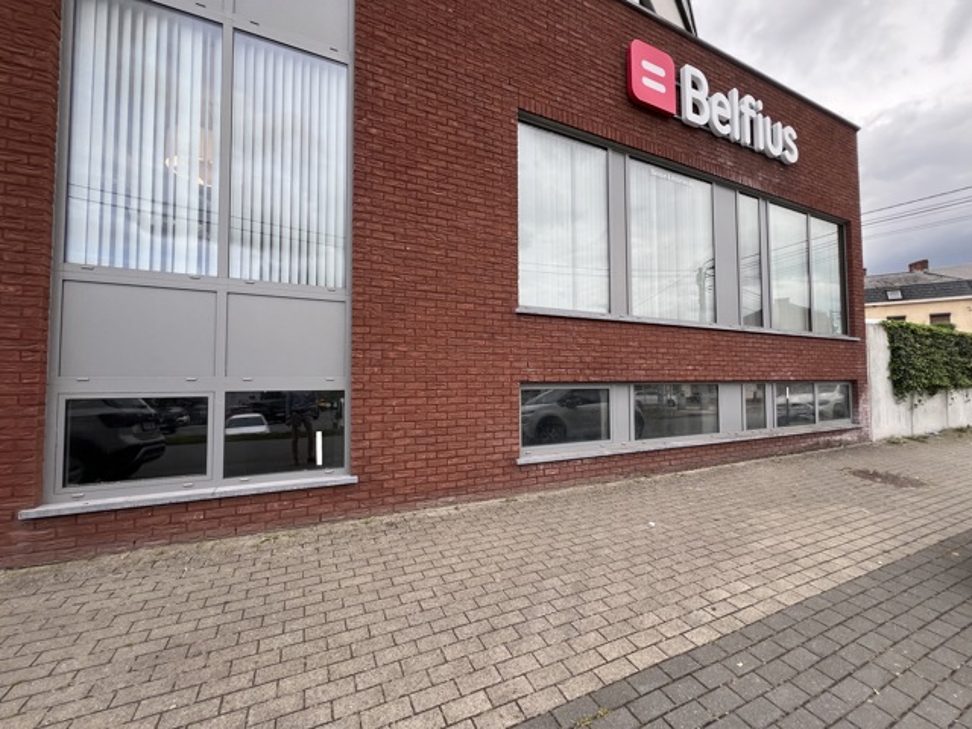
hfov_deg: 106.2
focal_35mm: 13
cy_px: 364
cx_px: 486
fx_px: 365
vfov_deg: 89.9
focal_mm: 1.57
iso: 32
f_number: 1.8
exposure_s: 1/217
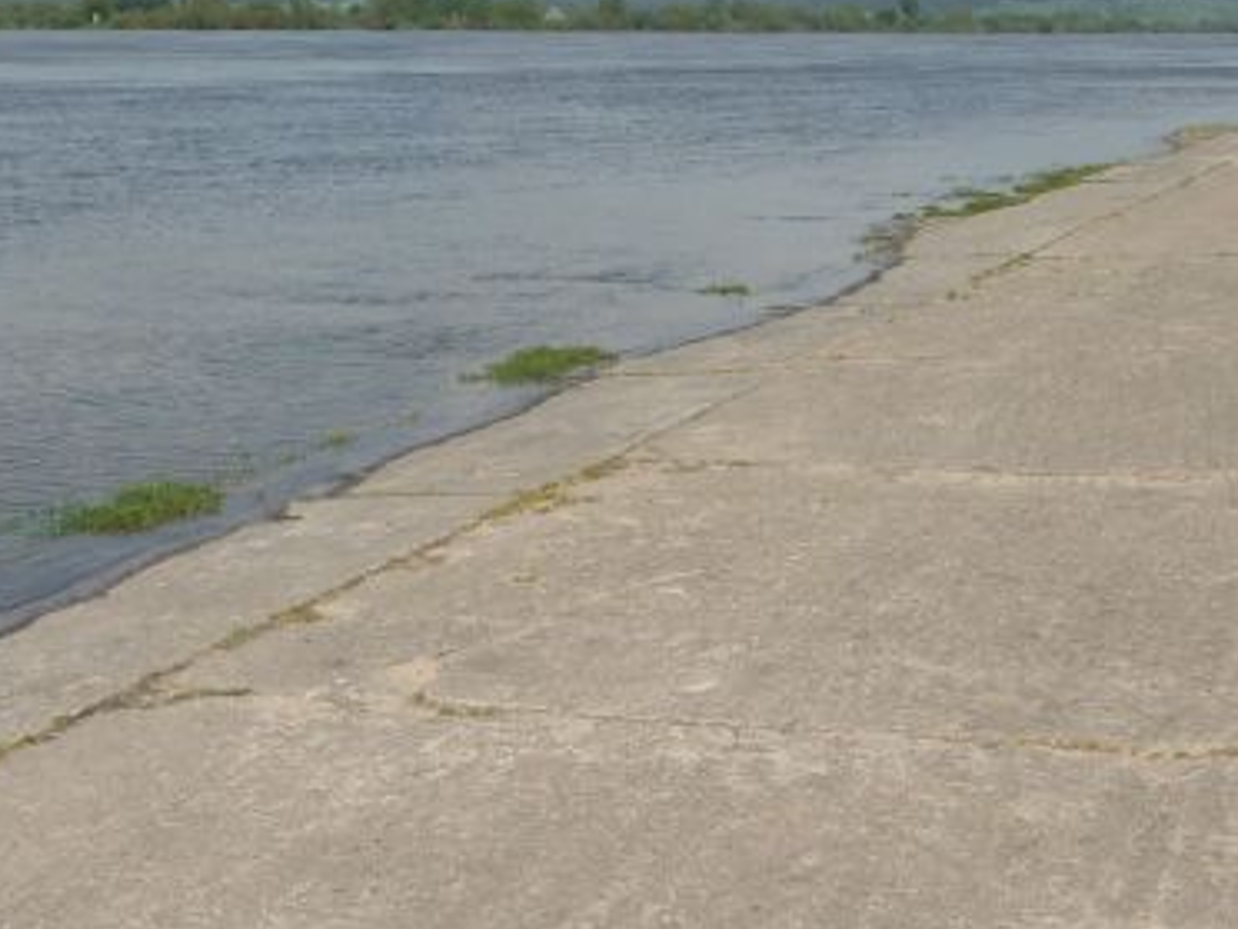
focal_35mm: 71
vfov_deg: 20.3
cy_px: 97
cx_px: 759
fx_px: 2539
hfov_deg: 27.3
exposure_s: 1/640
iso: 64
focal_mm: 5.9
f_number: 5.6
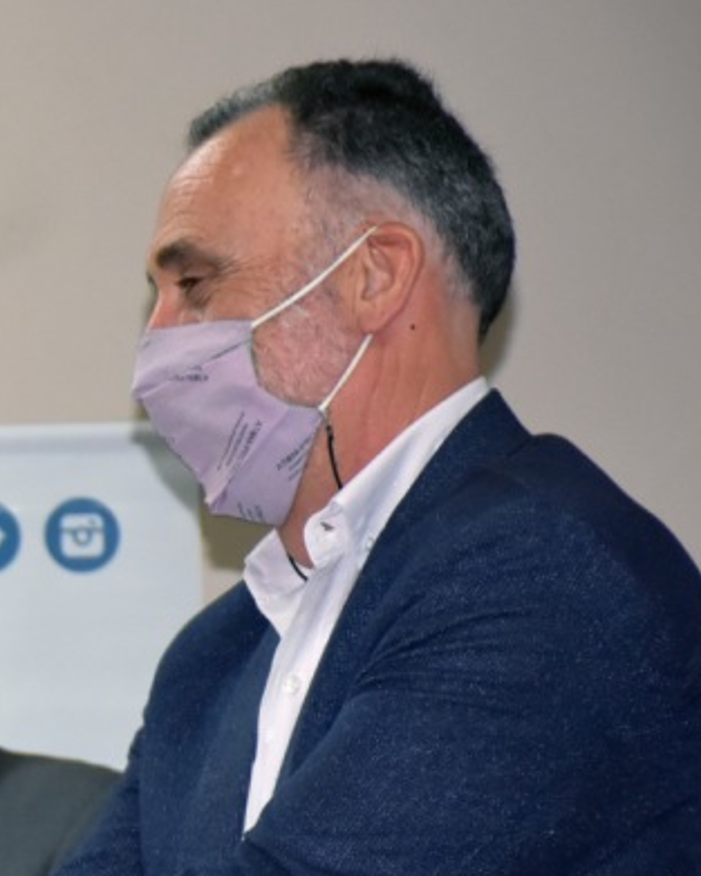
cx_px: -356
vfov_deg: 5.5
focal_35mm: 350
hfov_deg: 4.4
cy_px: 626
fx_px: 9079
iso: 800
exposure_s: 1/80
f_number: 5.3
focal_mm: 95
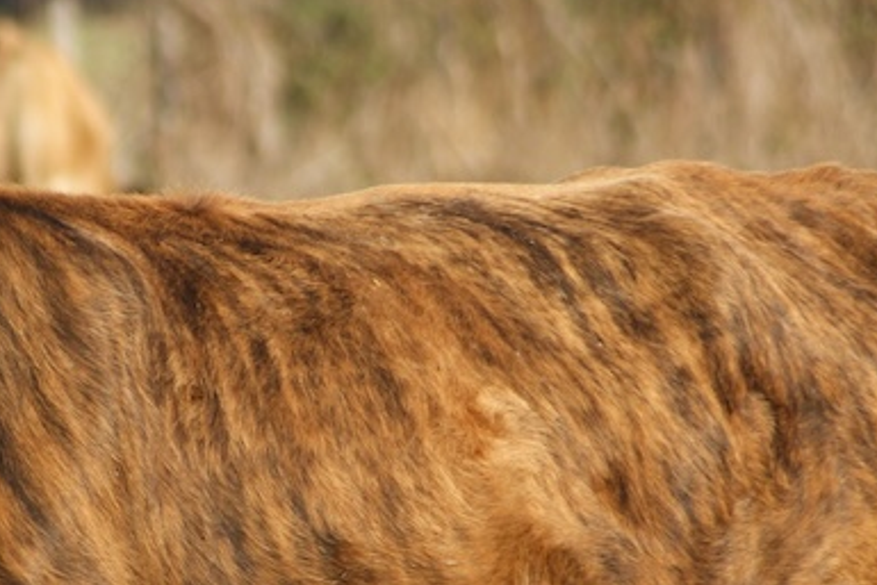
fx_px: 22785
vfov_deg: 1.5
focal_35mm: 935
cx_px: 128
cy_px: 514
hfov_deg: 2.2
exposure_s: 1/320
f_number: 5.6
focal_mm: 200
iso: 125
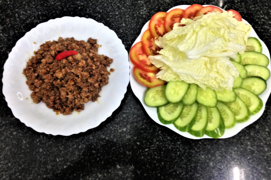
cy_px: 77
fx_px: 263
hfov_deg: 54.4
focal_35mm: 35
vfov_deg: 37.8
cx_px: 137
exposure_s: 1/20
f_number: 2.4
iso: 250
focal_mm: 4.12
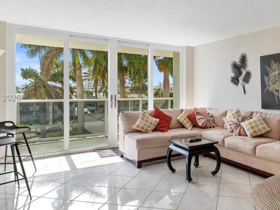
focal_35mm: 27
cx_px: 192
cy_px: 98
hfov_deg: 63.3
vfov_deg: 51.4
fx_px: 218
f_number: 9
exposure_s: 1/125
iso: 500
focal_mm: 14
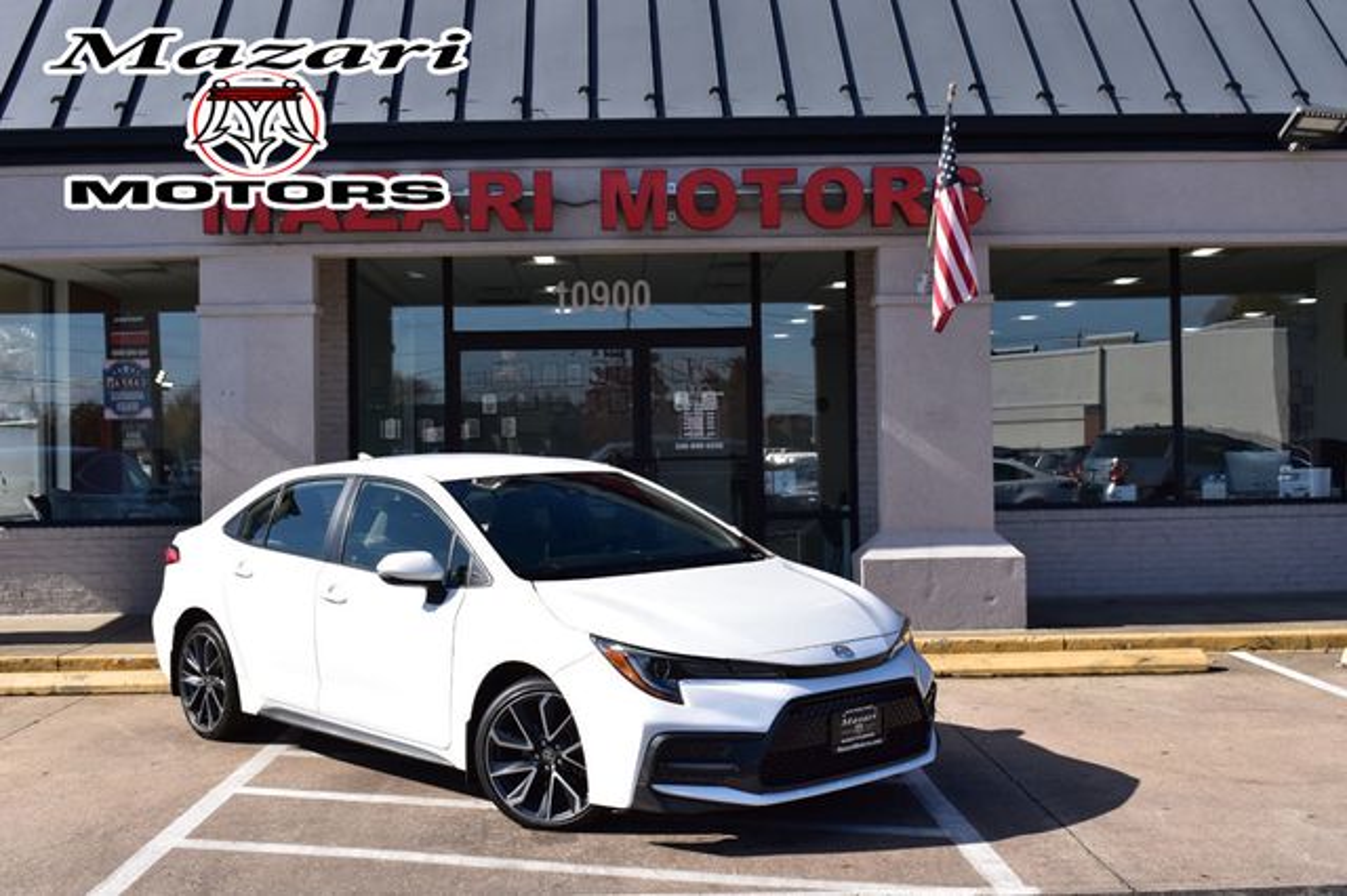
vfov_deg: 30.8
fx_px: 1627
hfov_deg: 45.0
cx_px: 674
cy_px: 448
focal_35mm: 44
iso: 360
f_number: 11
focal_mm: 29
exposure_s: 1/500
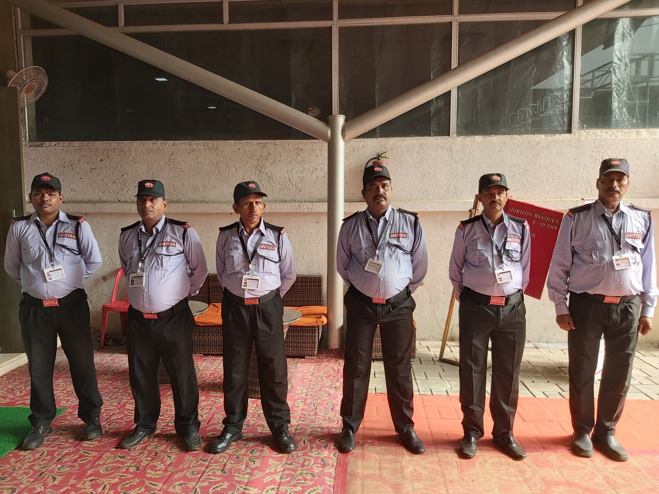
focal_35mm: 26
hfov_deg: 67.3
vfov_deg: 53.1
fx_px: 495
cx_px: 330
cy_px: 247
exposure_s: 1/149
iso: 64
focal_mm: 3.92
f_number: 1.7
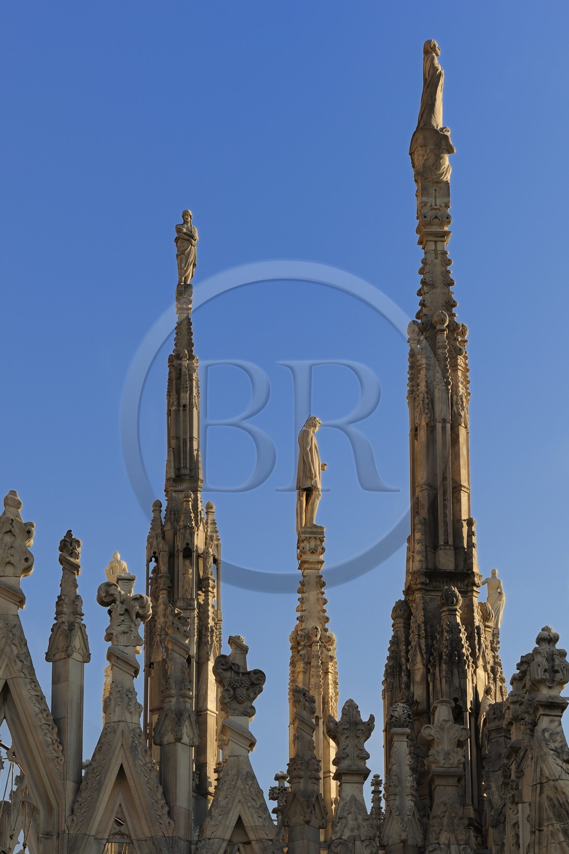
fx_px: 2893
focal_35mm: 122
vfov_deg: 16.8
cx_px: 284
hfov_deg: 11.2
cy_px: 427
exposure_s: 1/200
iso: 200
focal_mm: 122
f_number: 10
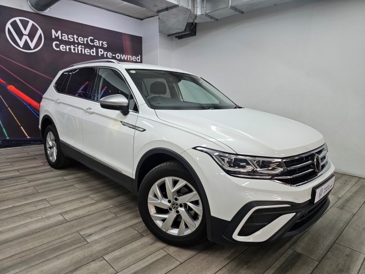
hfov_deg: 73.9
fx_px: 243
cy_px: 137
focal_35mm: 23
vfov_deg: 58.9
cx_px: 182
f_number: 1.7
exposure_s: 1/100
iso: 200
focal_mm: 6.3
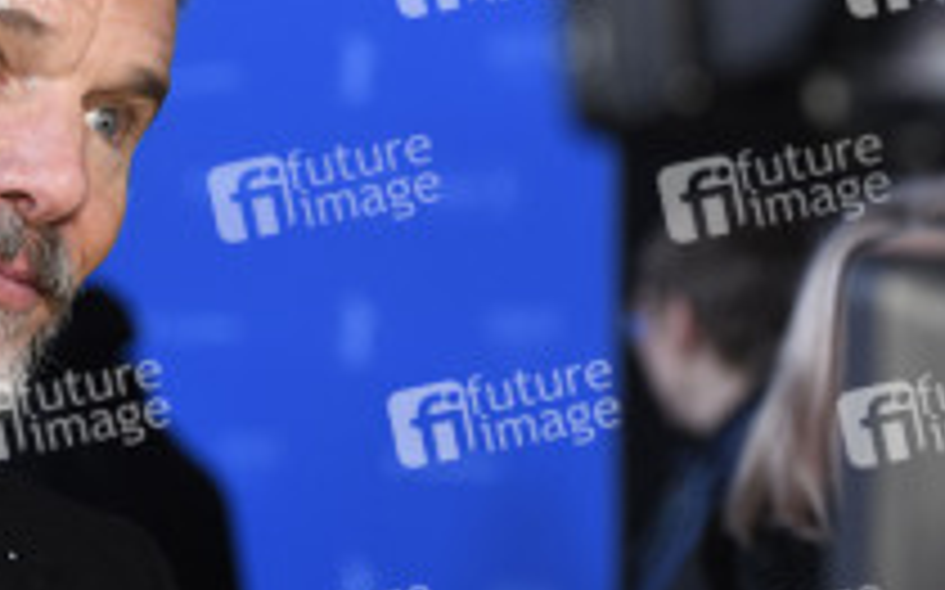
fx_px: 3938
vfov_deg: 8.6
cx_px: -65
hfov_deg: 13.4
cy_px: 302
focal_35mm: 153
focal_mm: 70
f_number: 5
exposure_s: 1/320
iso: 1000
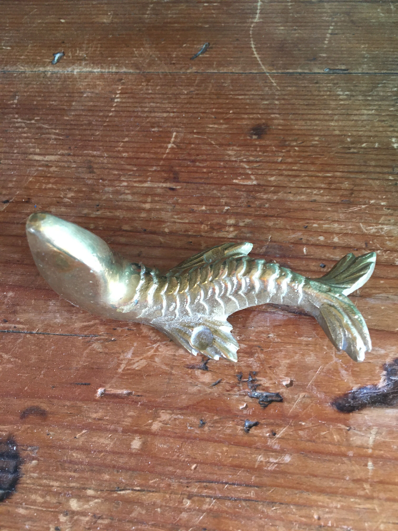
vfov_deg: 61.7
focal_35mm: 29
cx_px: 199
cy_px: 266
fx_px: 445
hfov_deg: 48.2
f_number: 2.2
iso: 200
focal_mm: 4.15
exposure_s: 1/33
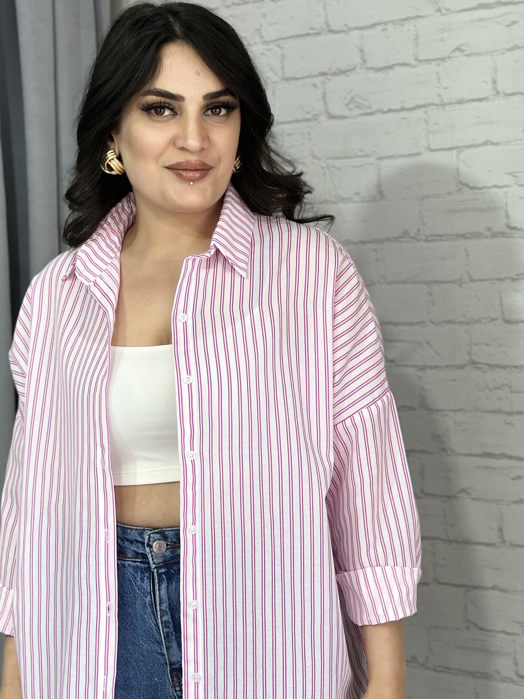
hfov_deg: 18.9
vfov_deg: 25.0
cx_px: 204
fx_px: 1574
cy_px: 359
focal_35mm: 78
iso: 64
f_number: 1.78
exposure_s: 1/132
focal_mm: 6.86
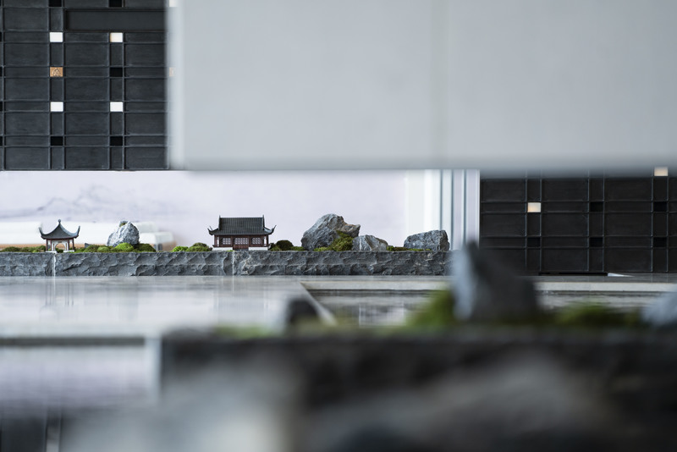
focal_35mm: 186
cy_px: 226
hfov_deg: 11.1
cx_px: 338
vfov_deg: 7.4
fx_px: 3499
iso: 250
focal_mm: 186
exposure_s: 1/200
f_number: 3.2
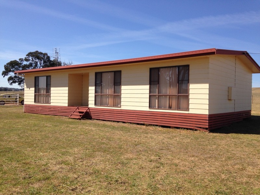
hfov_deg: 55.4
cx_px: 130
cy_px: 98
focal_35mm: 33
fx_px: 248
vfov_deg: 42.9
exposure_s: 1/1695
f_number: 2.4
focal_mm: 4.12
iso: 50
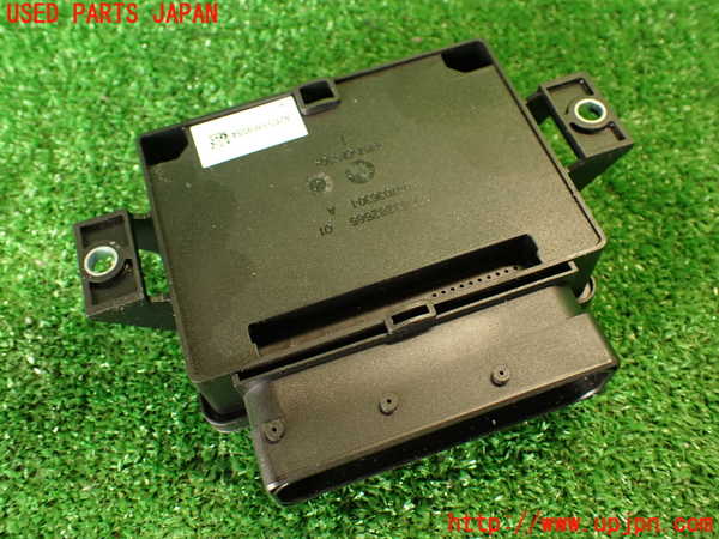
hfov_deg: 56.8
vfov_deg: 44.2
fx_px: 665
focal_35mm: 32
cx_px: 360
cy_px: 270
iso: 320
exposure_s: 1/30
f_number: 2.4
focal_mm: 5.79
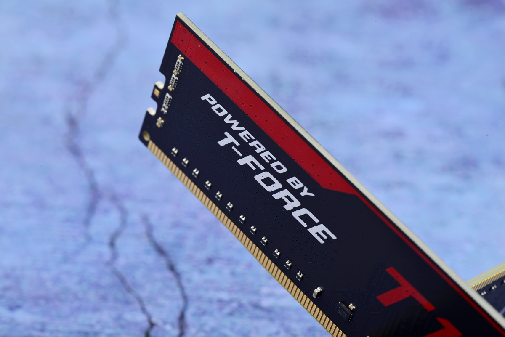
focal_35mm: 105
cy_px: 168
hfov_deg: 19.4
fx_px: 1473
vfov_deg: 13.1
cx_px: 252
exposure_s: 1/160
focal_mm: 105
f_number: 16
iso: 100
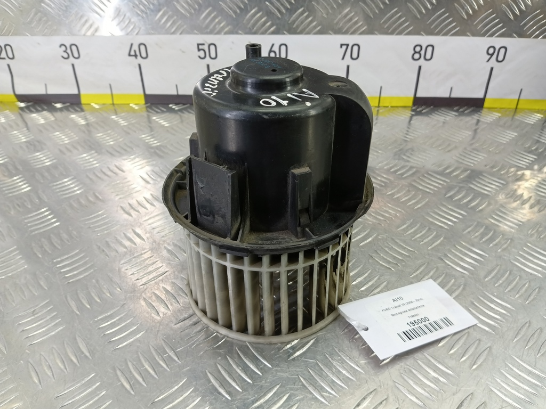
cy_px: 204
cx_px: 273
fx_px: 363
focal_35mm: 23
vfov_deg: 58.9
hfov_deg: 73.9
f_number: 1.6
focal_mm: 4.11
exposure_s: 1/50
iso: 189
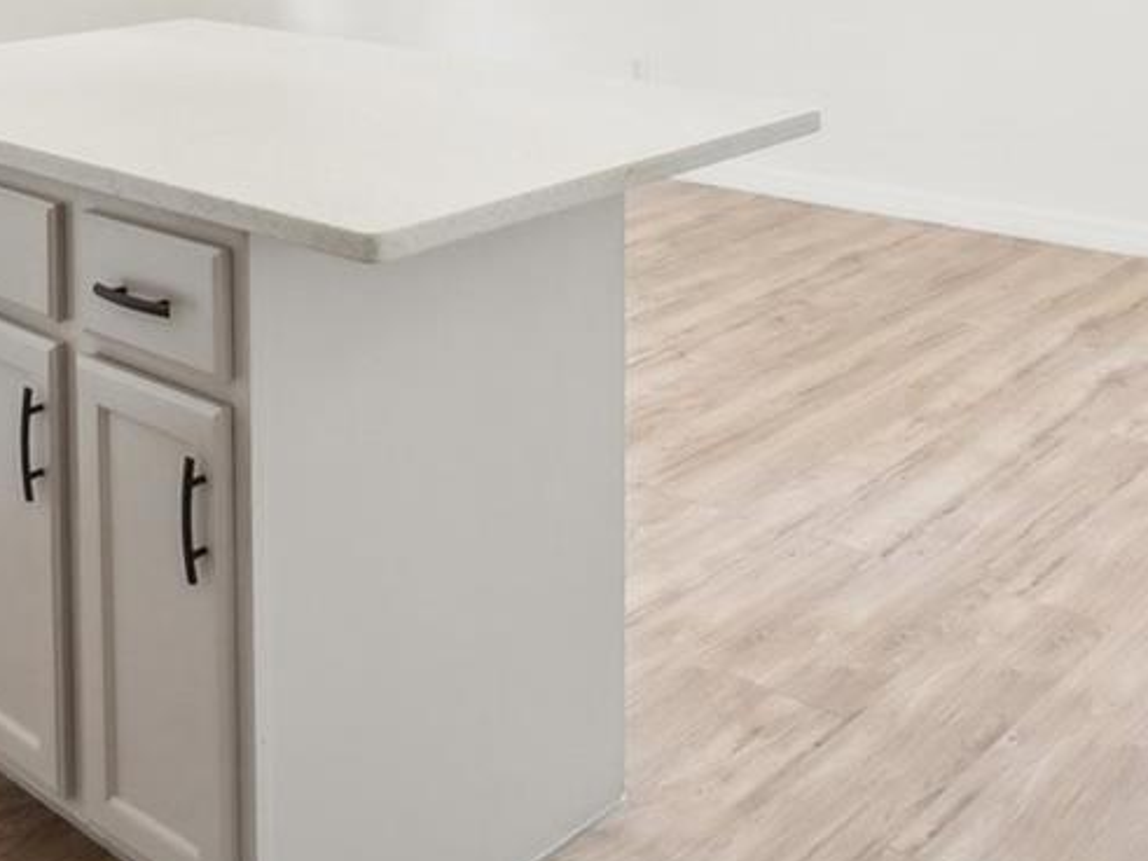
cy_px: -143
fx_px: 1558
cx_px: 512
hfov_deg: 40.4
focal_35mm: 47
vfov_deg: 27.5
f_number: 8
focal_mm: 10
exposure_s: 1/20
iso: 400
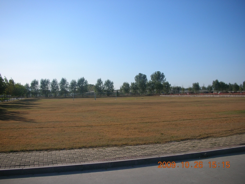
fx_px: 248
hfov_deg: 52.6
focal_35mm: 35
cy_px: 92
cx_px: 122
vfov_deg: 40.7
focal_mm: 5.8
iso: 50
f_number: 8.5
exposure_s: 1/126
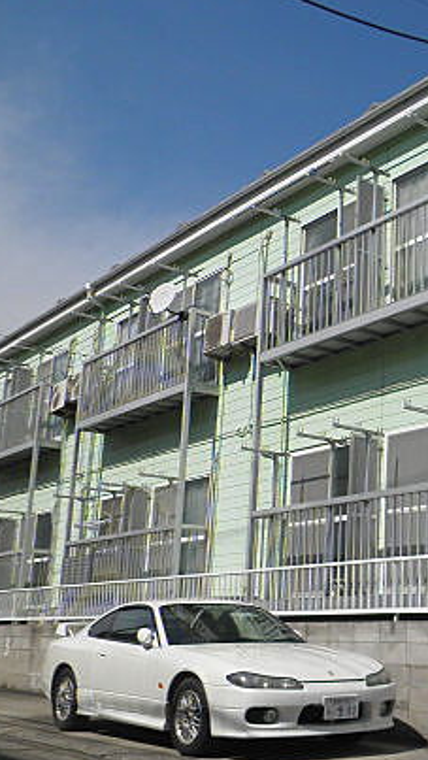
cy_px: 402
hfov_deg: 24.9
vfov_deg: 45.4
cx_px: 460
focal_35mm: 45
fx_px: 907
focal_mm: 4.7
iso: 64
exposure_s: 1/250
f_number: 7.9
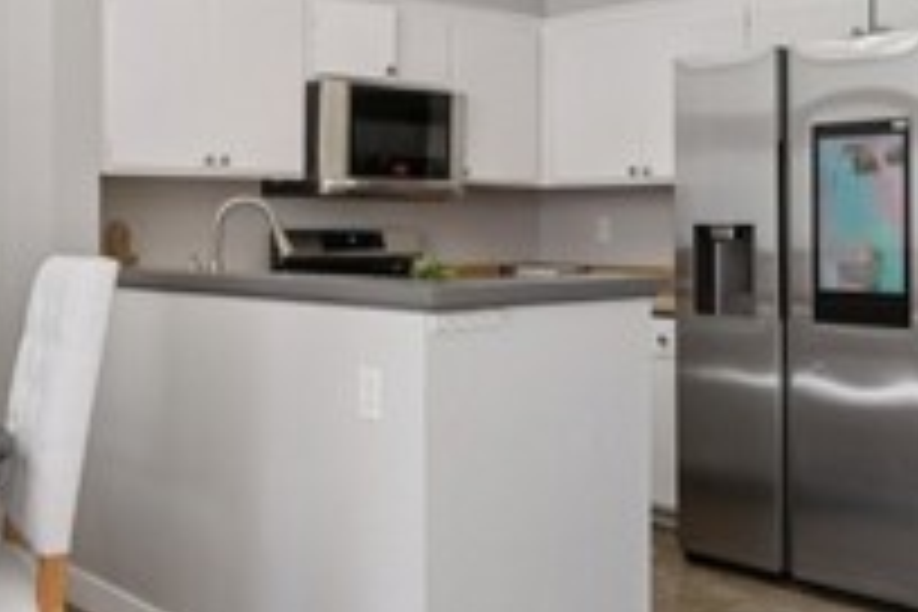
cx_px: 297
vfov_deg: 30.4
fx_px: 1122
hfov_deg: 43.8
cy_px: 230
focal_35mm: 44
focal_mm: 9
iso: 160
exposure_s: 1/6
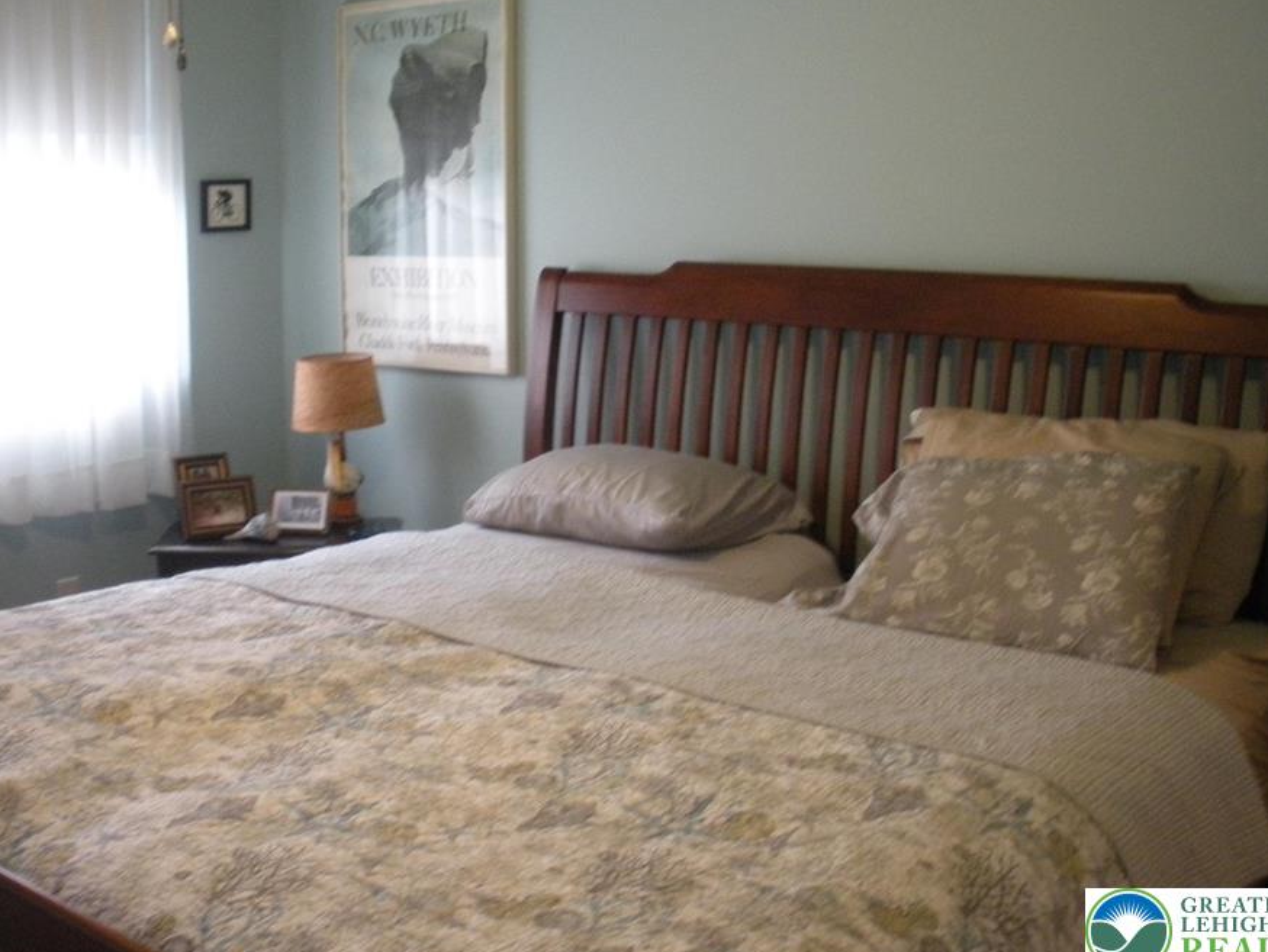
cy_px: 428
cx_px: 638
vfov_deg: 35.1
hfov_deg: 45.8
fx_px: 1502
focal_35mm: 41
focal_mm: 6.3
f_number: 3.5
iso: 400
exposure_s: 1/30
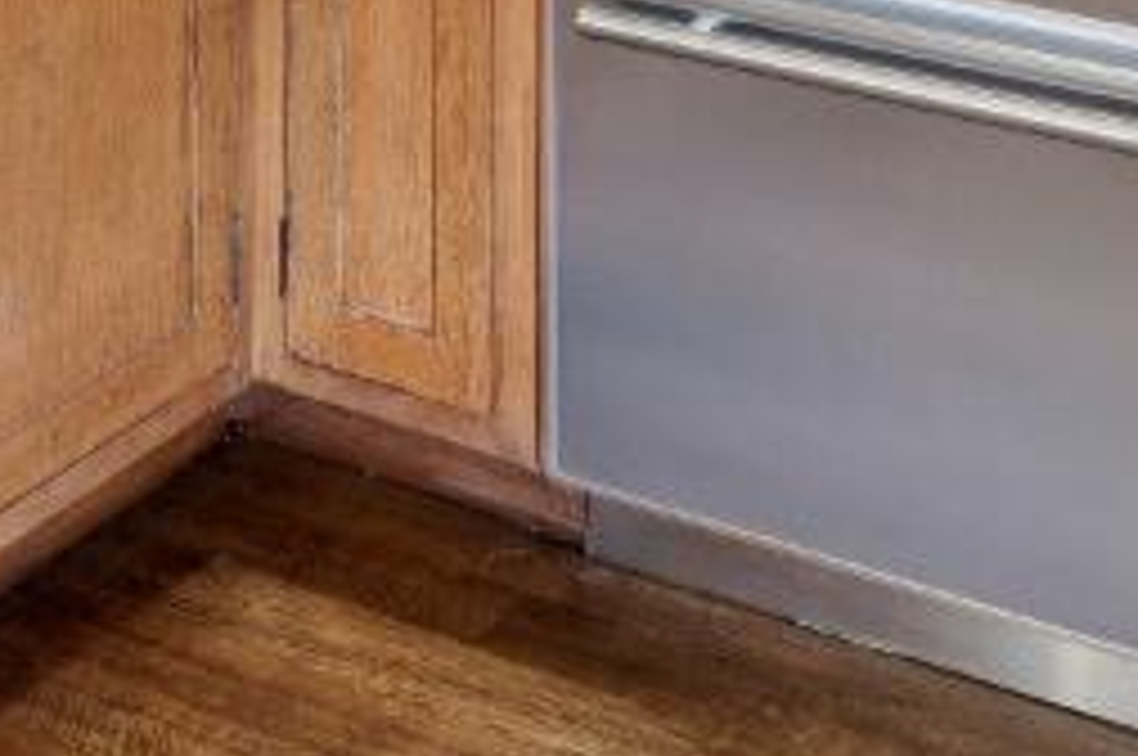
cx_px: 306
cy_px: -1089
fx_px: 2999
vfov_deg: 11.6
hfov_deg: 21.3
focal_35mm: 95
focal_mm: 16
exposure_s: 1/15
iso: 800
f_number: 8
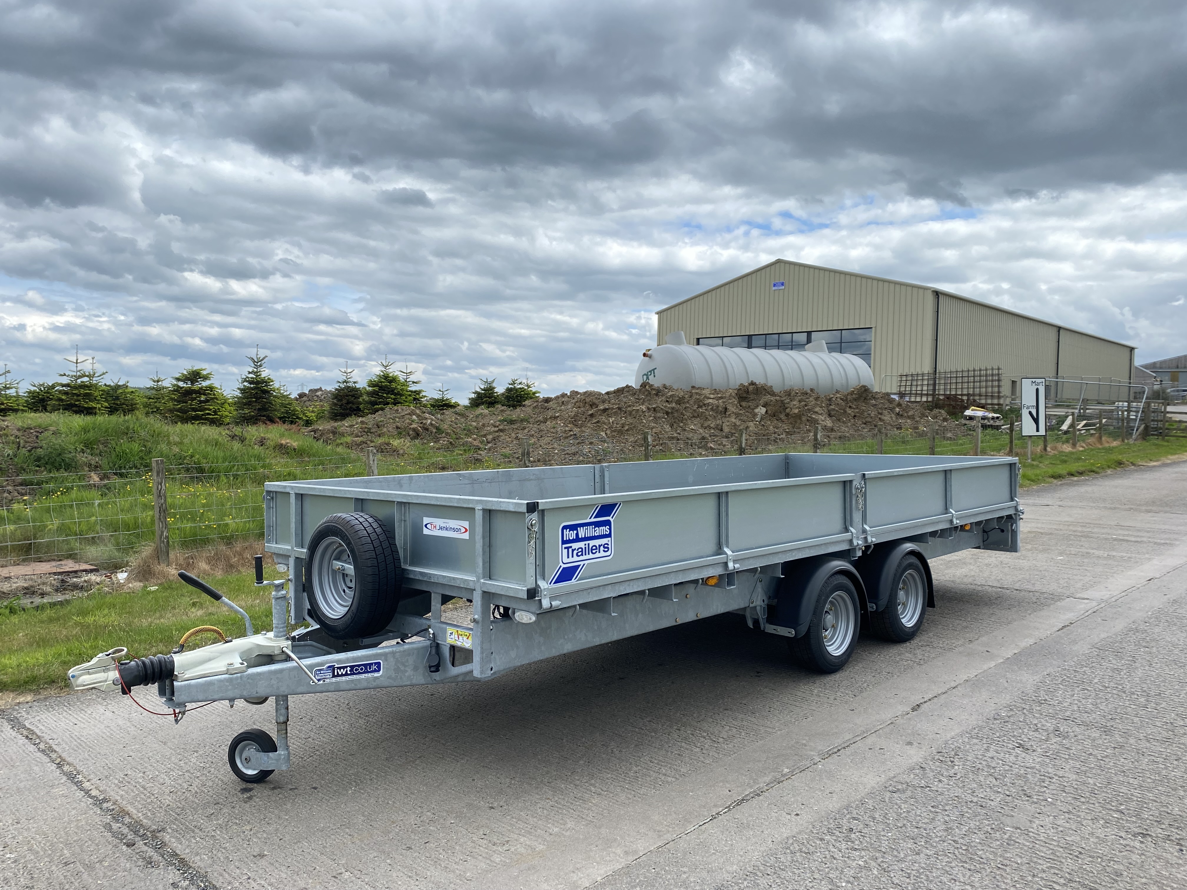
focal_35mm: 26
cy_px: 445
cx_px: 594
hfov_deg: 67.3
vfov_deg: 53.1
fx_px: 892
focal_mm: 4.25
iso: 32
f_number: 1.8
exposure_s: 1/724
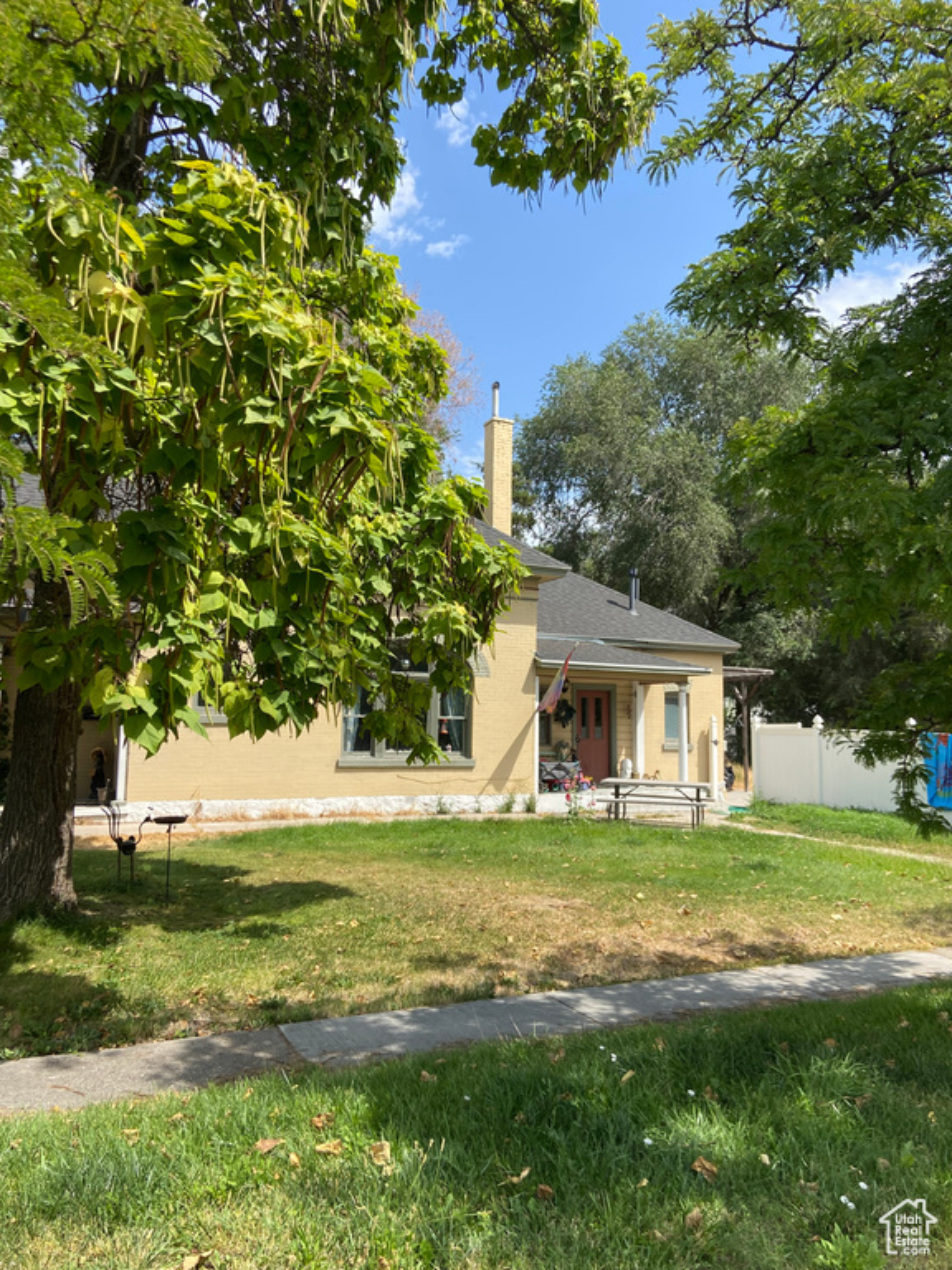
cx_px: 476
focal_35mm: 26
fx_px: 953
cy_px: 635
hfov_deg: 53.1
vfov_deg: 67.3
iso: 32
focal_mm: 4.25
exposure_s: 1/1961
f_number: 1.8
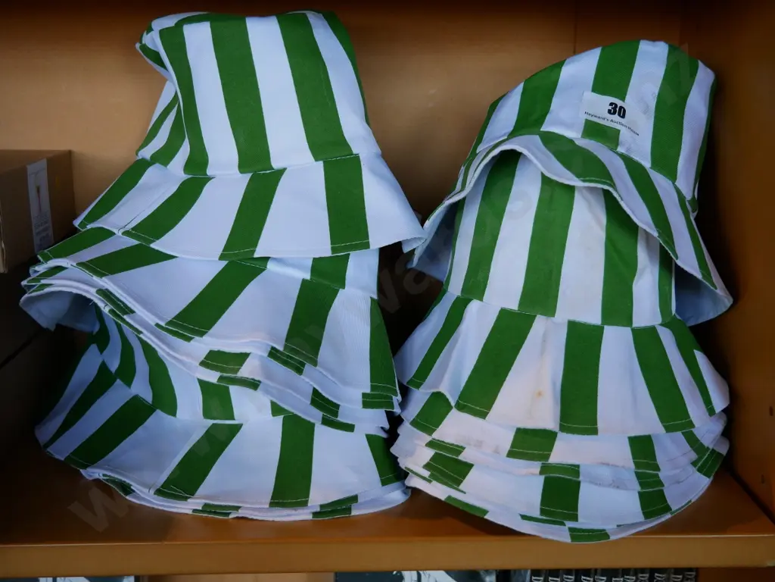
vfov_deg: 39.7
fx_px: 806
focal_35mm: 36
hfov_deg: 51.4
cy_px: 291
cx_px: 388
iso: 400
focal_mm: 18
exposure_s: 1/60
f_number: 3.9
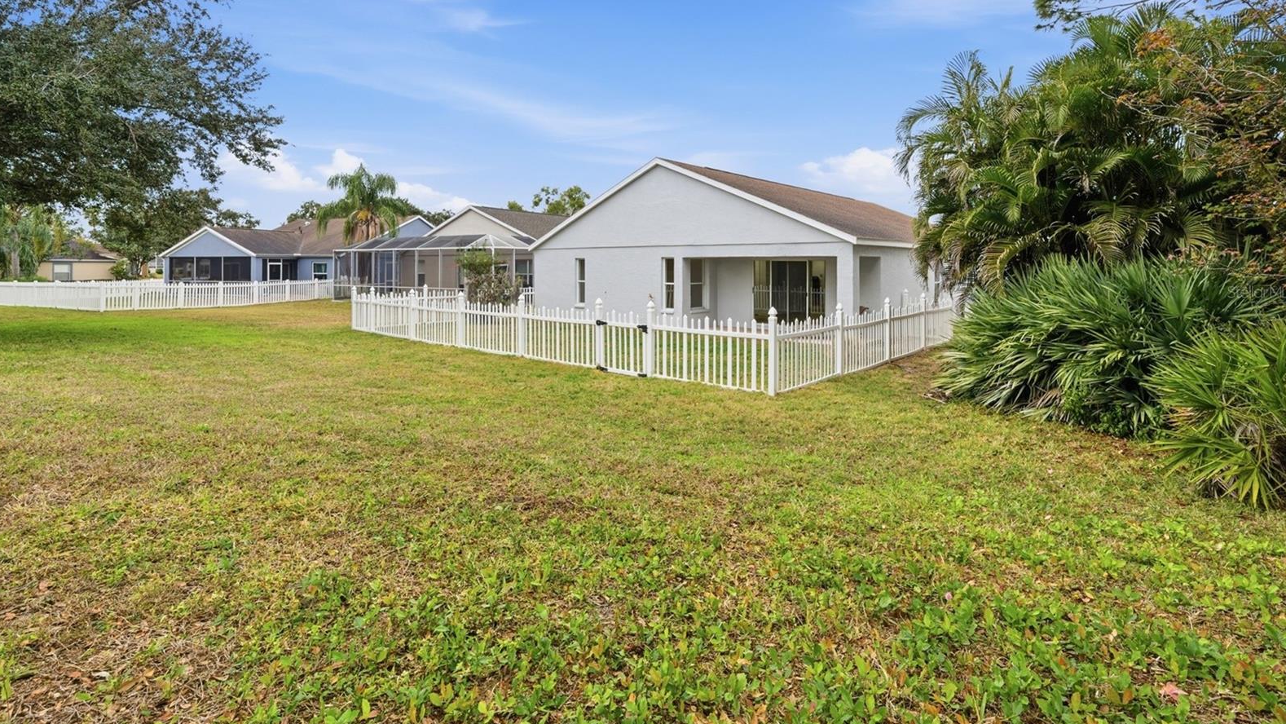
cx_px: 648
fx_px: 580
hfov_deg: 95.9
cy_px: 291
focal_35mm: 17
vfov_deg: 63.4
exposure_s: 1/160
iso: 250
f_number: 9
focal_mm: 16
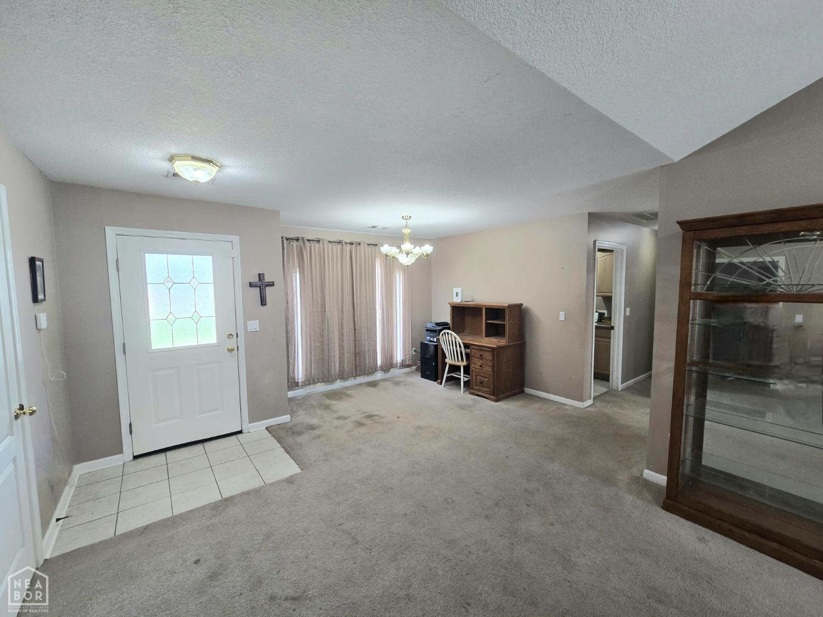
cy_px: 308
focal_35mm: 13
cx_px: 412
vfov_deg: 89.9
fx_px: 309
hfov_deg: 106.2
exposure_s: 1/60.2
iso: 125
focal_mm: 2.2
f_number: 2.2
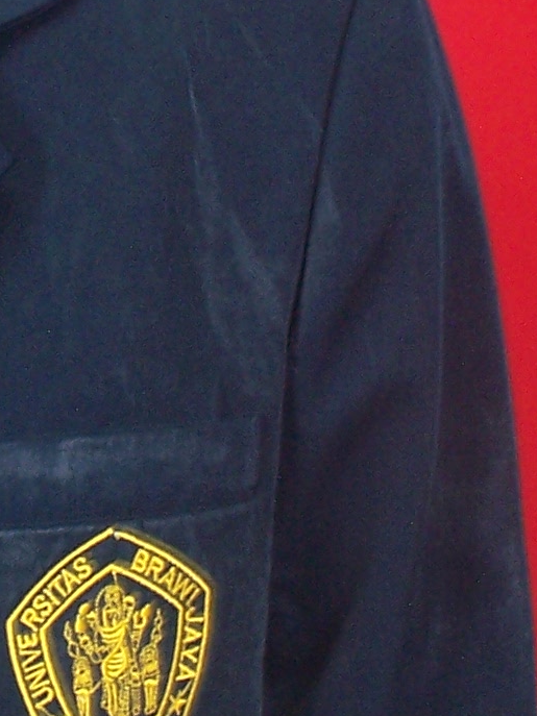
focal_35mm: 275
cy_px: -22
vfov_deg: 7.2
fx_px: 5690
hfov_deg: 5.3
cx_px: -319
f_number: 3.2
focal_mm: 13.7
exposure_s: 1/8
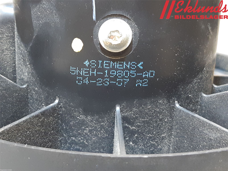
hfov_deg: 67.3
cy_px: 86
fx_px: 171
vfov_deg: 53.1
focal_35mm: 26
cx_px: 114
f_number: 1.7
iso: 250
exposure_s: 1/25
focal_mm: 3.93
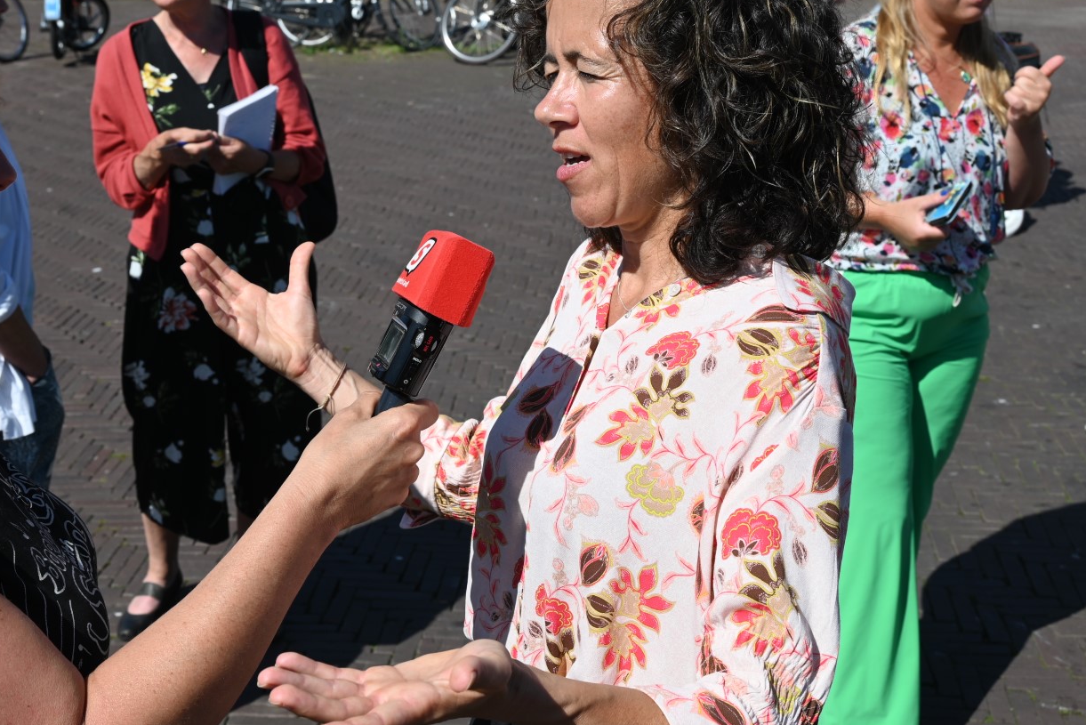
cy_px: 297
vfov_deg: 25.5
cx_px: 432
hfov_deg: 37.4
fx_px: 1599
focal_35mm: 53
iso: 125
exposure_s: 1/320
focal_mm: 40
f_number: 9
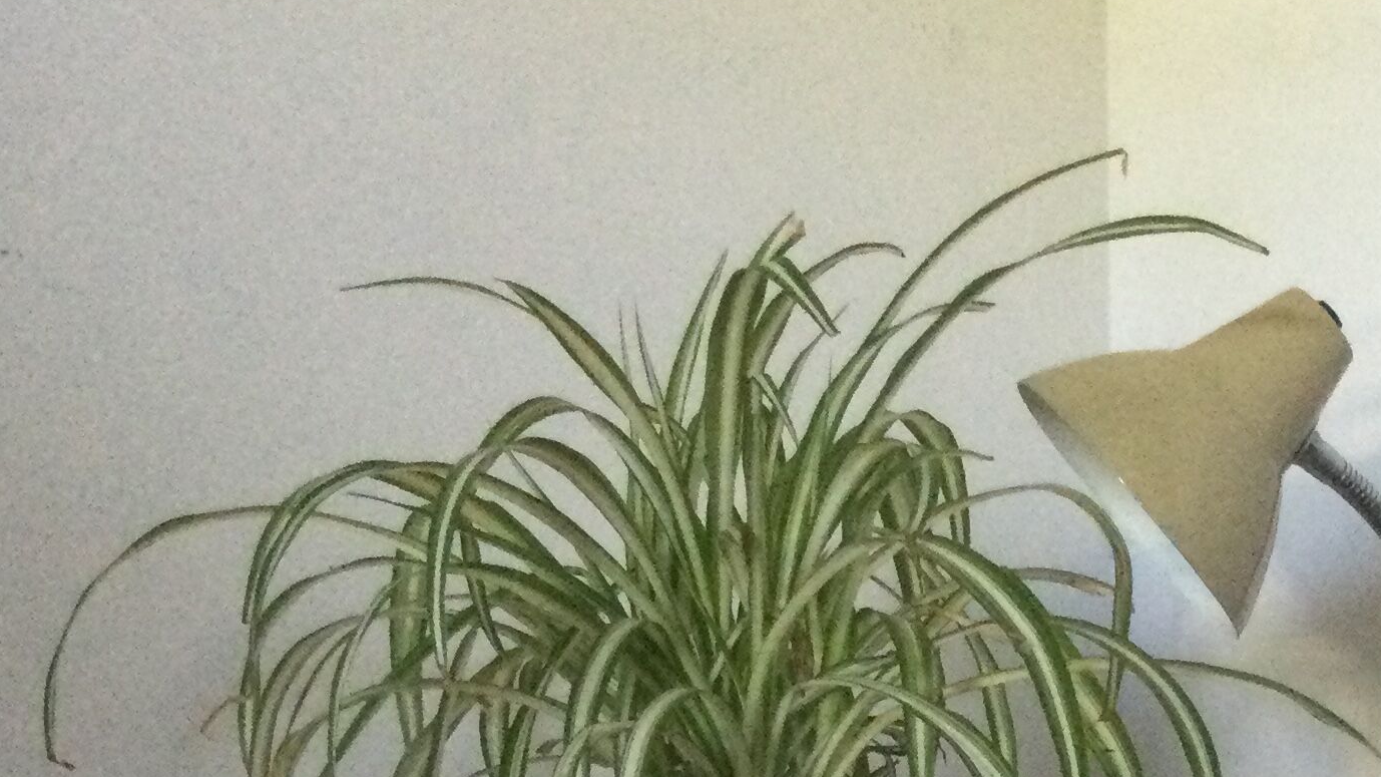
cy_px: 1478
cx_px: 982
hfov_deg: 26.3
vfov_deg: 13.3
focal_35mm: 80
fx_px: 2929
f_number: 2.4
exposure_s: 1/33
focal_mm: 3.3
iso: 200
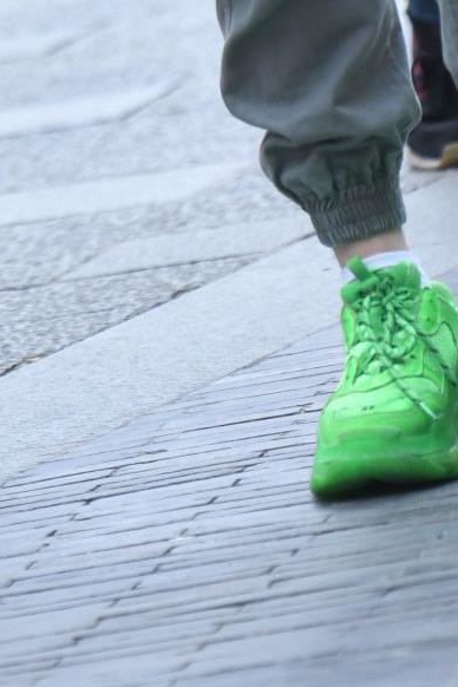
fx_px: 17307
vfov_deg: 2.3
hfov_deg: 1.5
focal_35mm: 907
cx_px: -238
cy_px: -613
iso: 500
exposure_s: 1/800
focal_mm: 200
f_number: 2.8
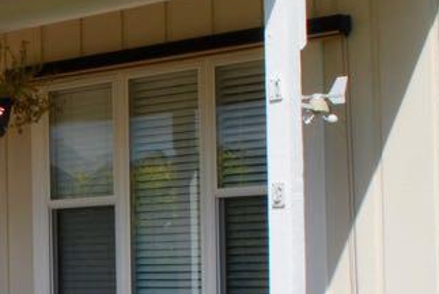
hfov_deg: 18.2
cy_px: 263
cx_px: -67
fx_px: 1306
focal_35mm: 107
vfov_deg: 12.7
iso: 100
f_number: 22
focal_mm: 18
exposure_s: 1/30
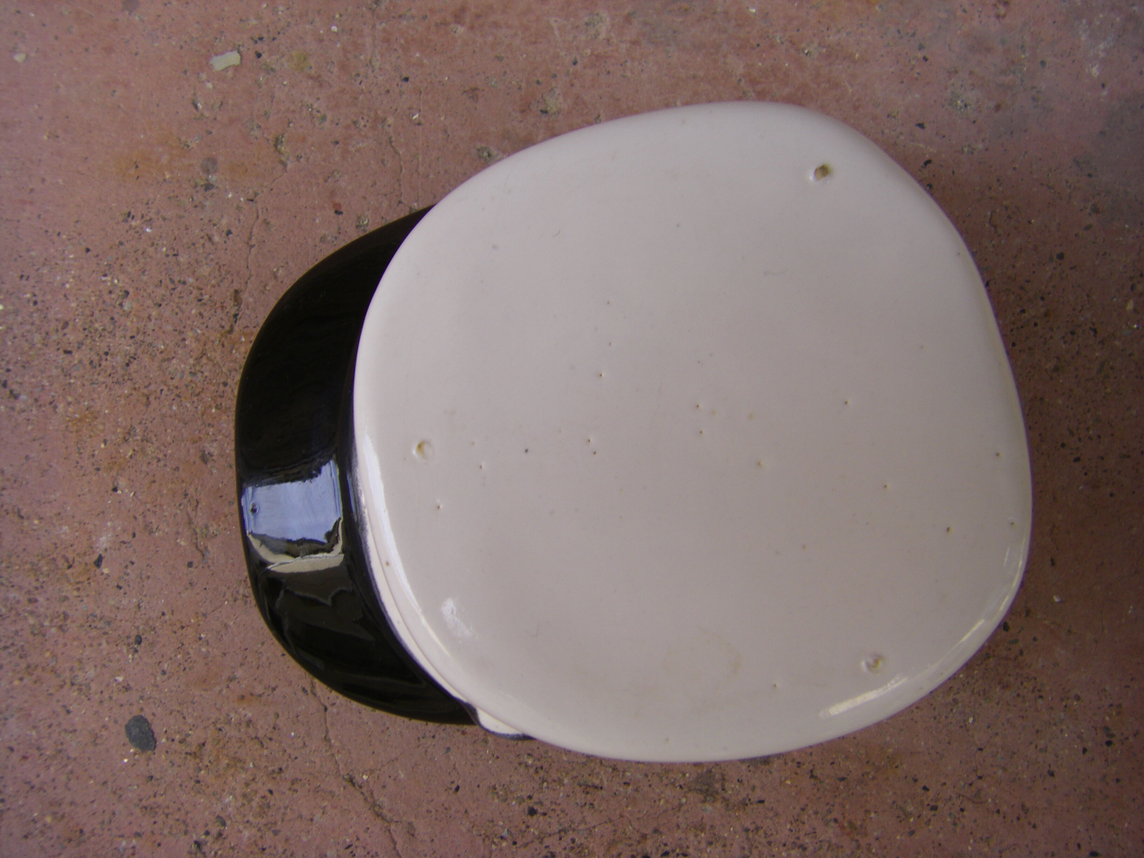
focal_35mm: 38
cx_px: 572
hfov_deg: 49.0
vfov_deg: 37.7
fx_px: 1256
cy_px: 429
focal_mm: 6.3
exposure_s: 1/60
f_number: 3.5
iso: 64
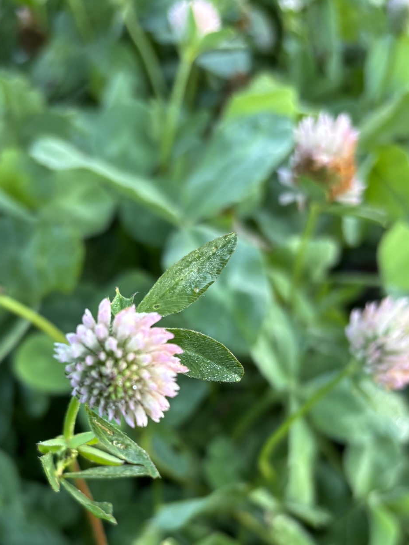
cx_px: 136
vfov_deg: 42.6
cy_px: 404
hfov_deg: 33.3
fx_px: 677
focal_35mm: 43
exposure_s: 1/119
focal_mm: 5.96
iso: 125
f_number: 1.6
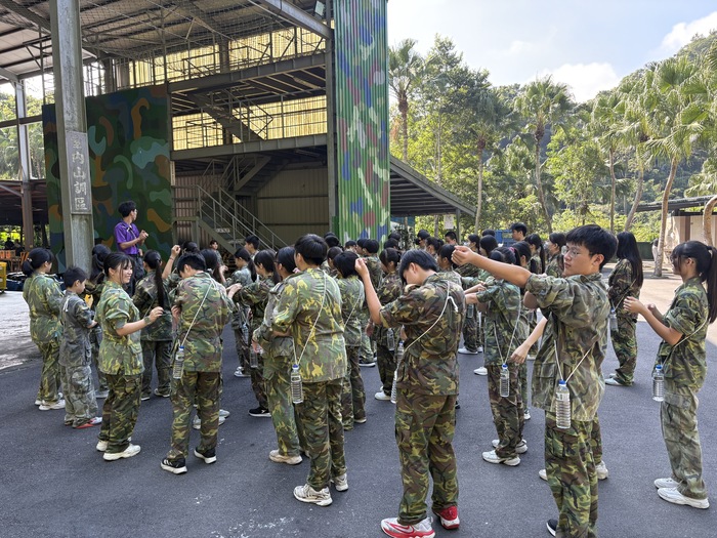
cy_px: 269
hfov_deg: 67.3
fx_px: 539
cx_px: 358
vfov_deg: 53.1
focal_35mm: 26
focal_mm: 5.96
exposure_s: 1/246
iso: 64
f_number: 1.6
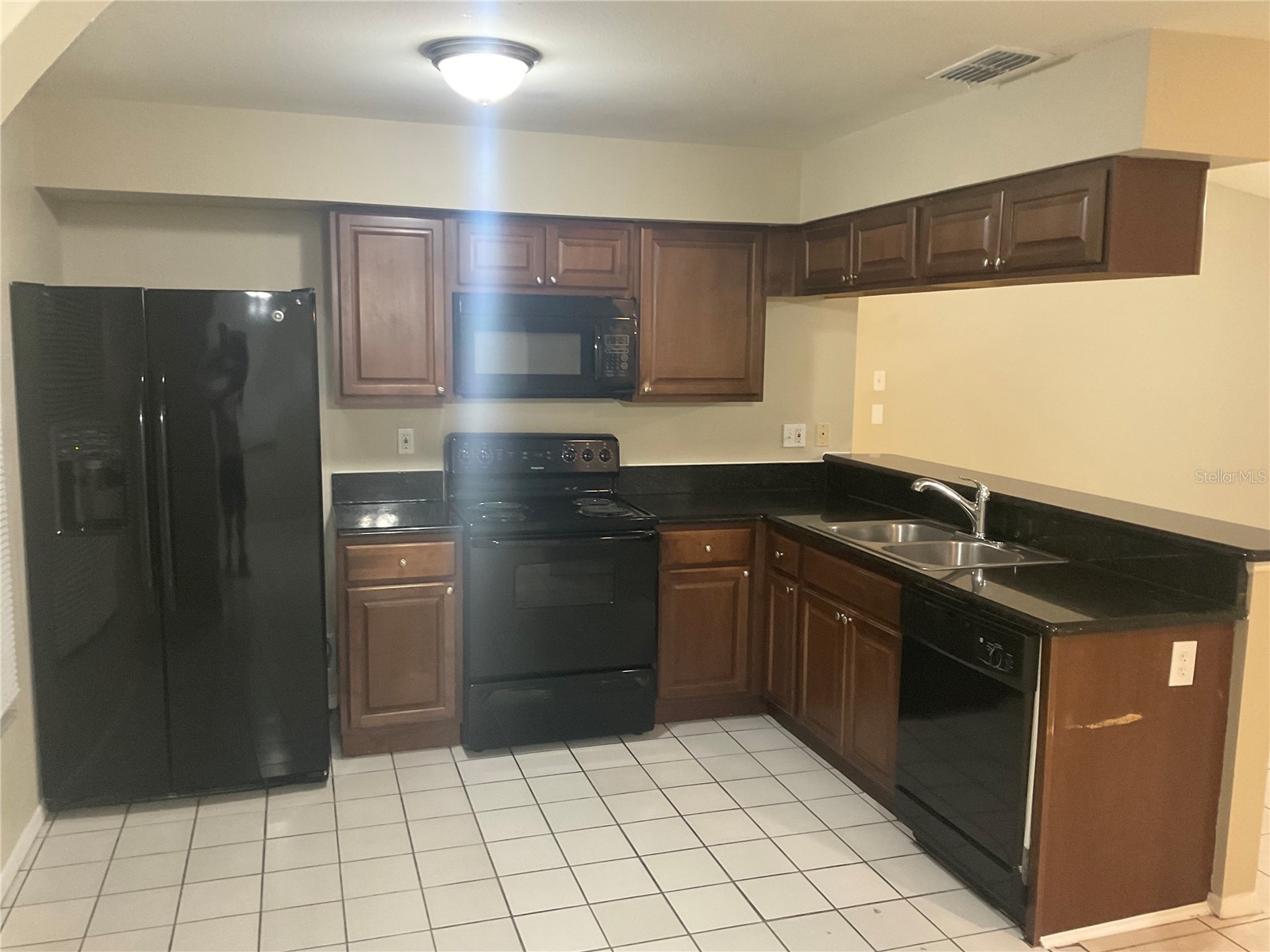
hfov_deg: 61.7
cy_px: 476
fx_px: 1064
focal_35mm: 29
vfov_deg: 48.2
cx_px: 635
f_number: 1.8
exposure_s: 1/40
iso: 200
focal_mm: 3
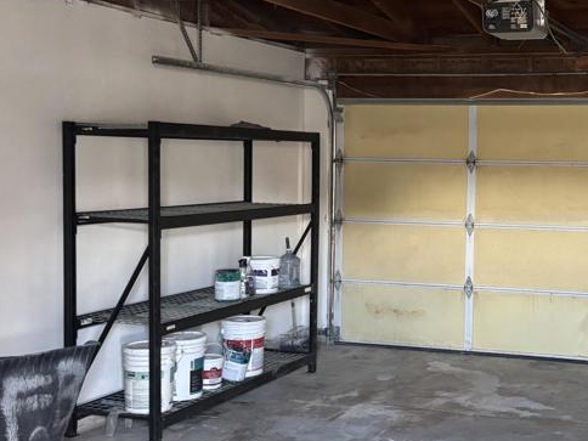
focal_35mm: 55
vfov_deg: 26.5
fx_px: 934
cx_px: 501
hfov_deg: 33.5
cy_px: 186
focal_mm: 5.96
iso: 500
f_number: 1.6
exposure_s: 1/60
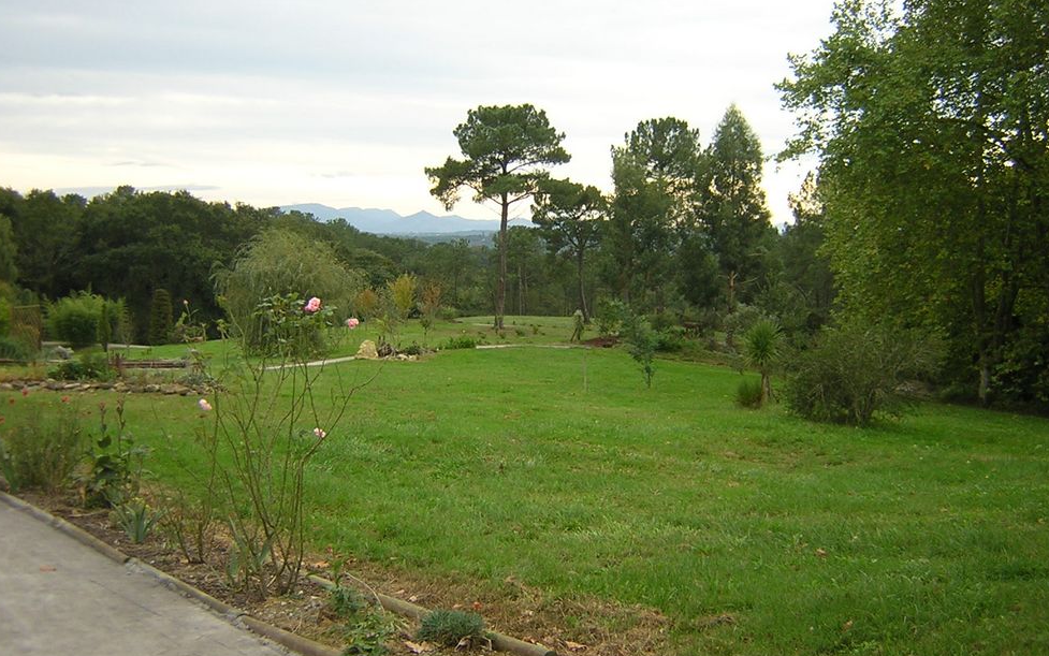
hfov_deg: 49.3
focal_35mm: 40
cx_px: 538
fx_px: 1144
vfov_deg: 31.9
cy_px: 273
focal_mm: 4.7
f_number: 2.6
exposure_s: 1/270
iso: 100
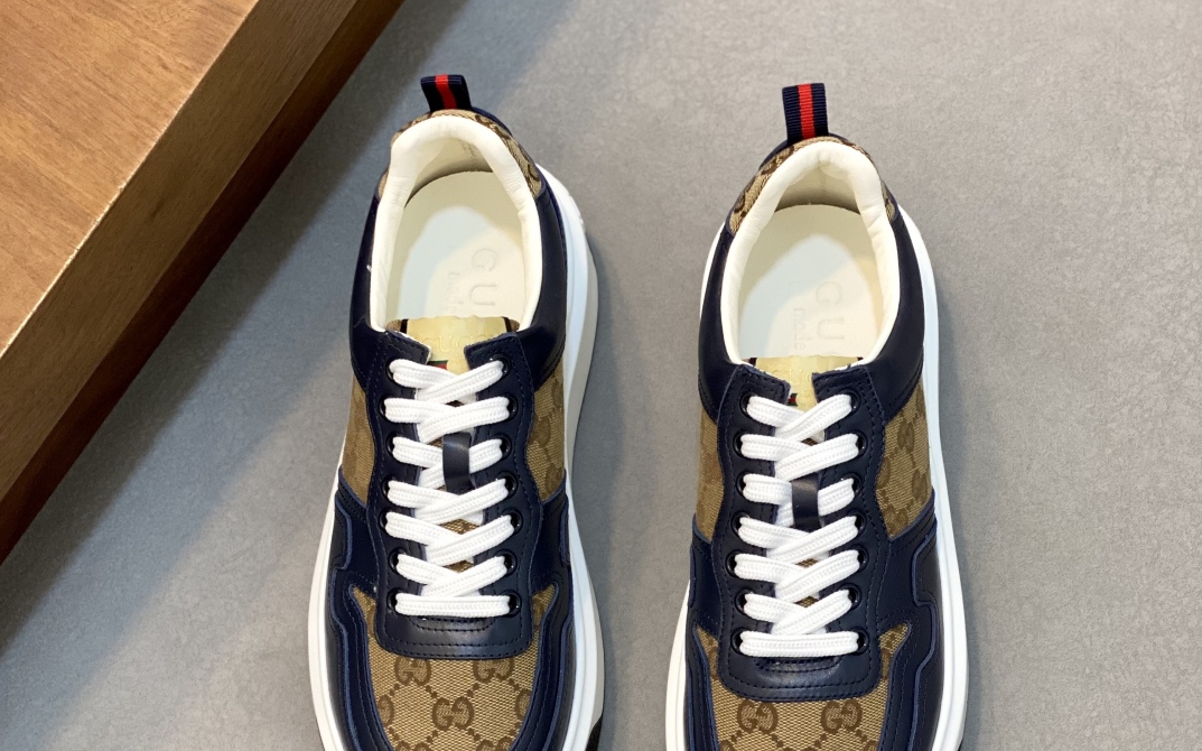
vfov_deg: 17.5
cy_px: 602
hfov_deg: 27.9
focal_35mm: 74
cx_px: 600
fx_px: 2423
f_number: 2
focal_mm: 6
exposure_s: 1/100
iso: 100
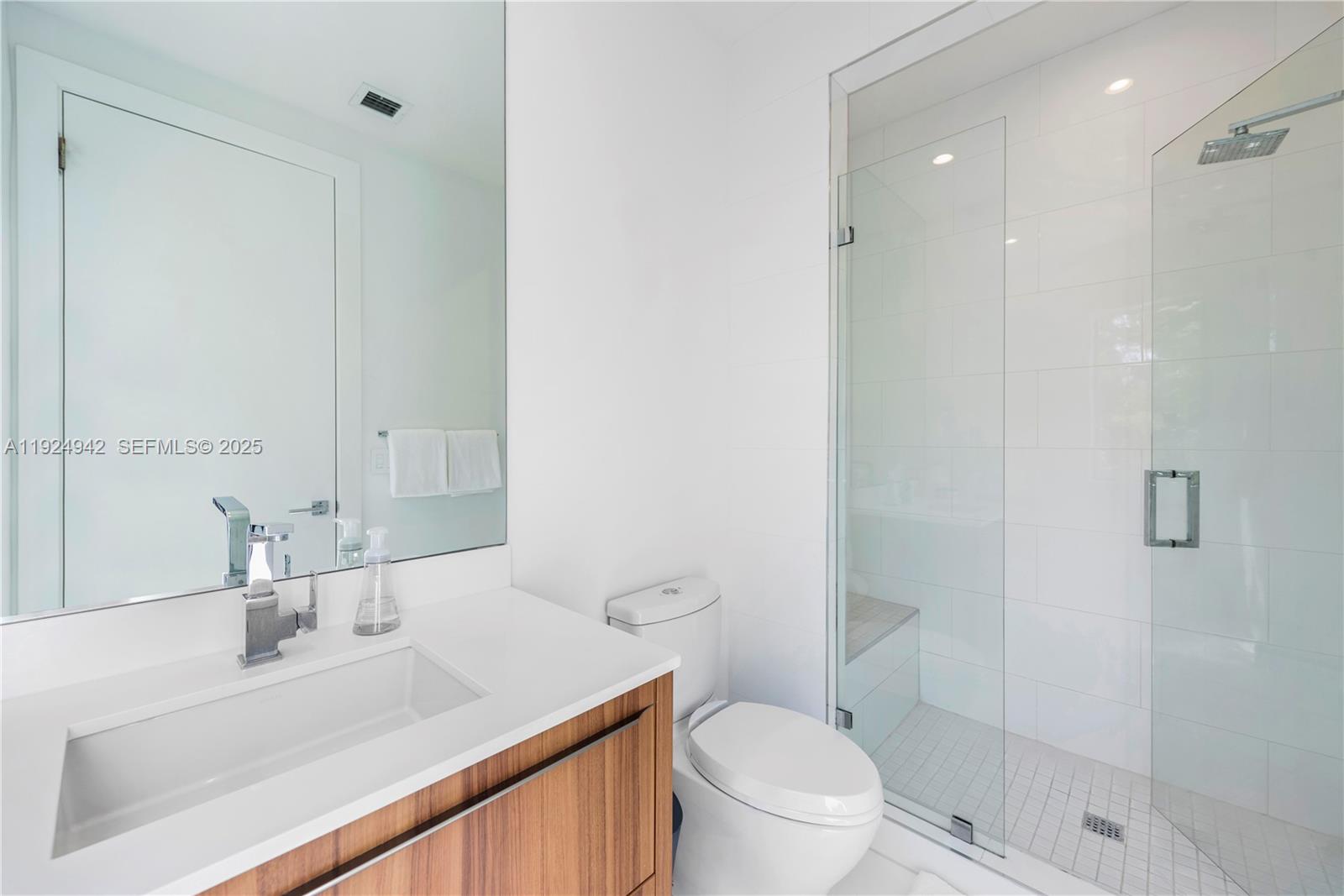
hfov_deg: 104.2
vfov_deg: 81.2
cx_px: 672
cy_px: 448
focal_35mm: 14
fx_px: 523
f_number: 8
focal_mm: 14
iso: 320
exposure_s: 1/80
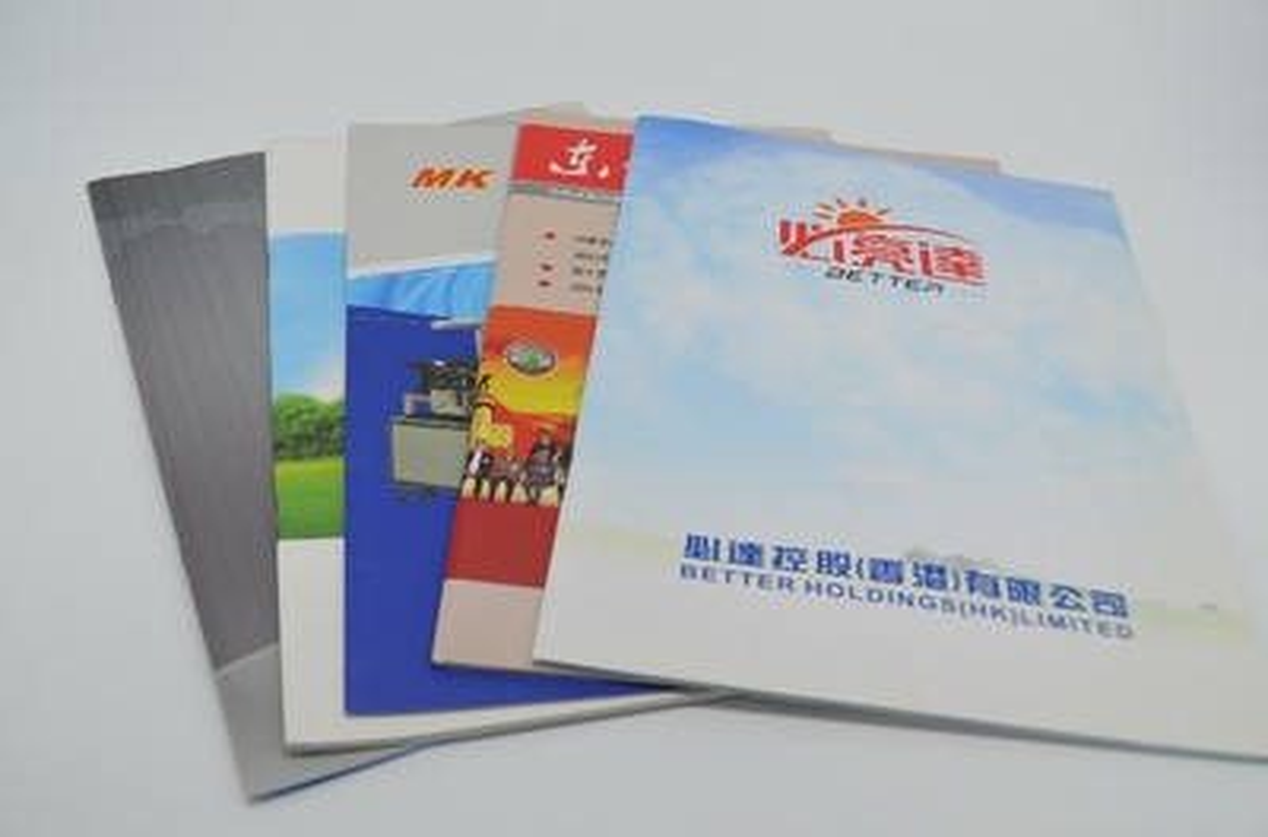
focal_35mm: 36
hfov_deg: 53.3
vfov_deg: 36.6
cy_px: 418
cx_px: 634
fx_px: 1264
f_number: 5.6
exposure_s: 1/125
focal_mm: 24
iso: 250
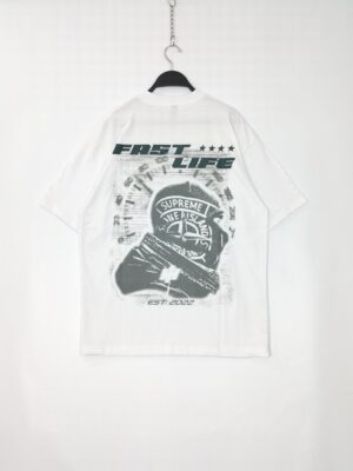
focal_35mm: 28
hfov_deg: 49.7
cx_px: 176
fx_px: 381
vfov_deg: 63.4
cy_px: 236
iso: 100
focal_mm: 4.27
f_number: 1.8
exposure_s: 1/15
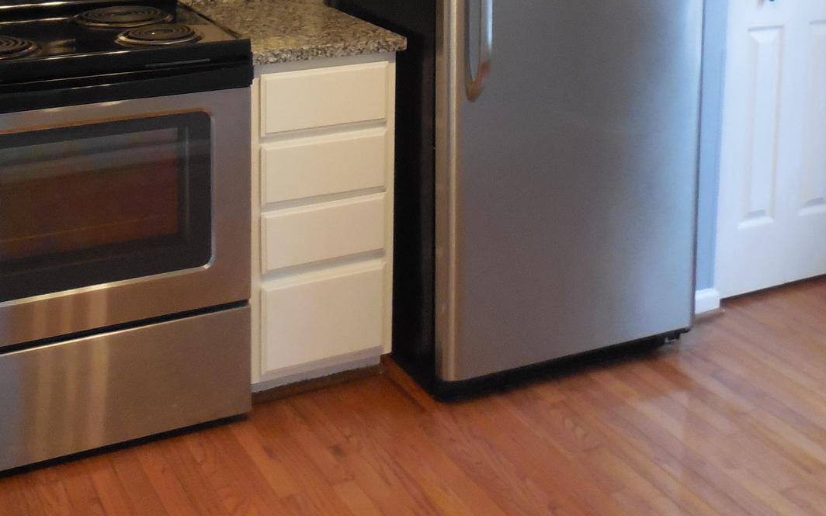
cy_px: -67
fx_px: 1148
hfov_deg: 39.6
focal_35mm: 51
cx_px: 385
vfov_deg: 23.6
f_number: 3.1
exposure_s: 1/30
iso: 400
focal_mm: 4.5
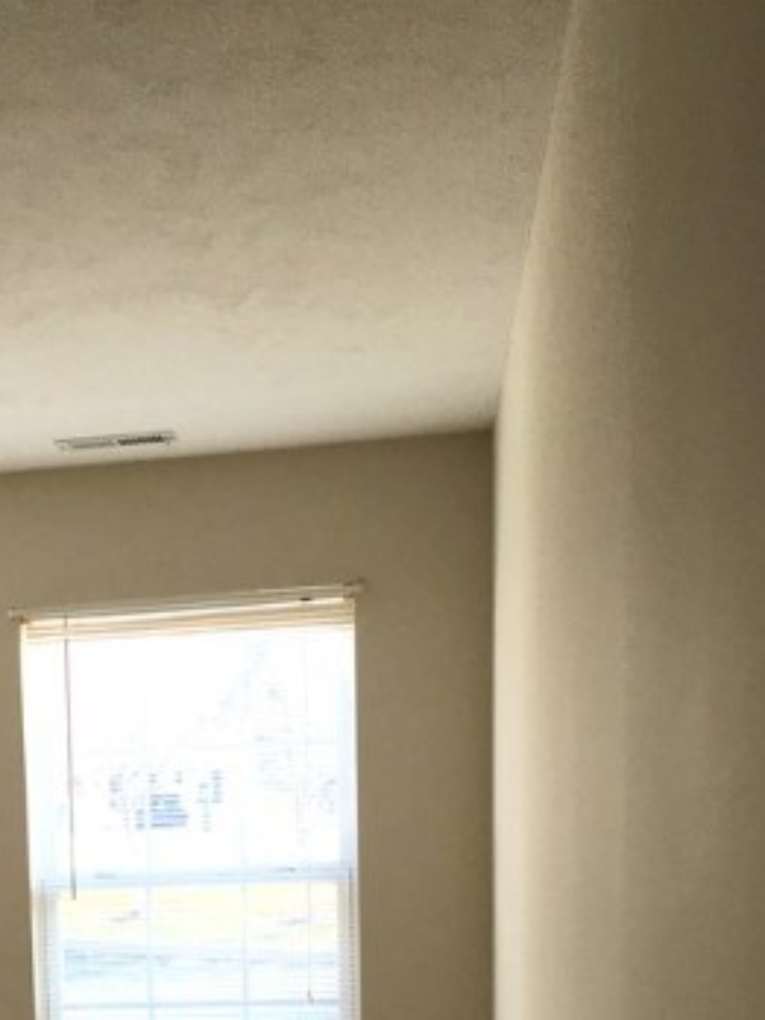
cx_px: 6
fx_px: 1886
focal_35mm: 64
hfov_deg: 22.1
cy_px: 1114
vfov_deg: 27.7
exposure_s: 1/120
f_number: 2.2
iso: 32
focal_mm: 4.15
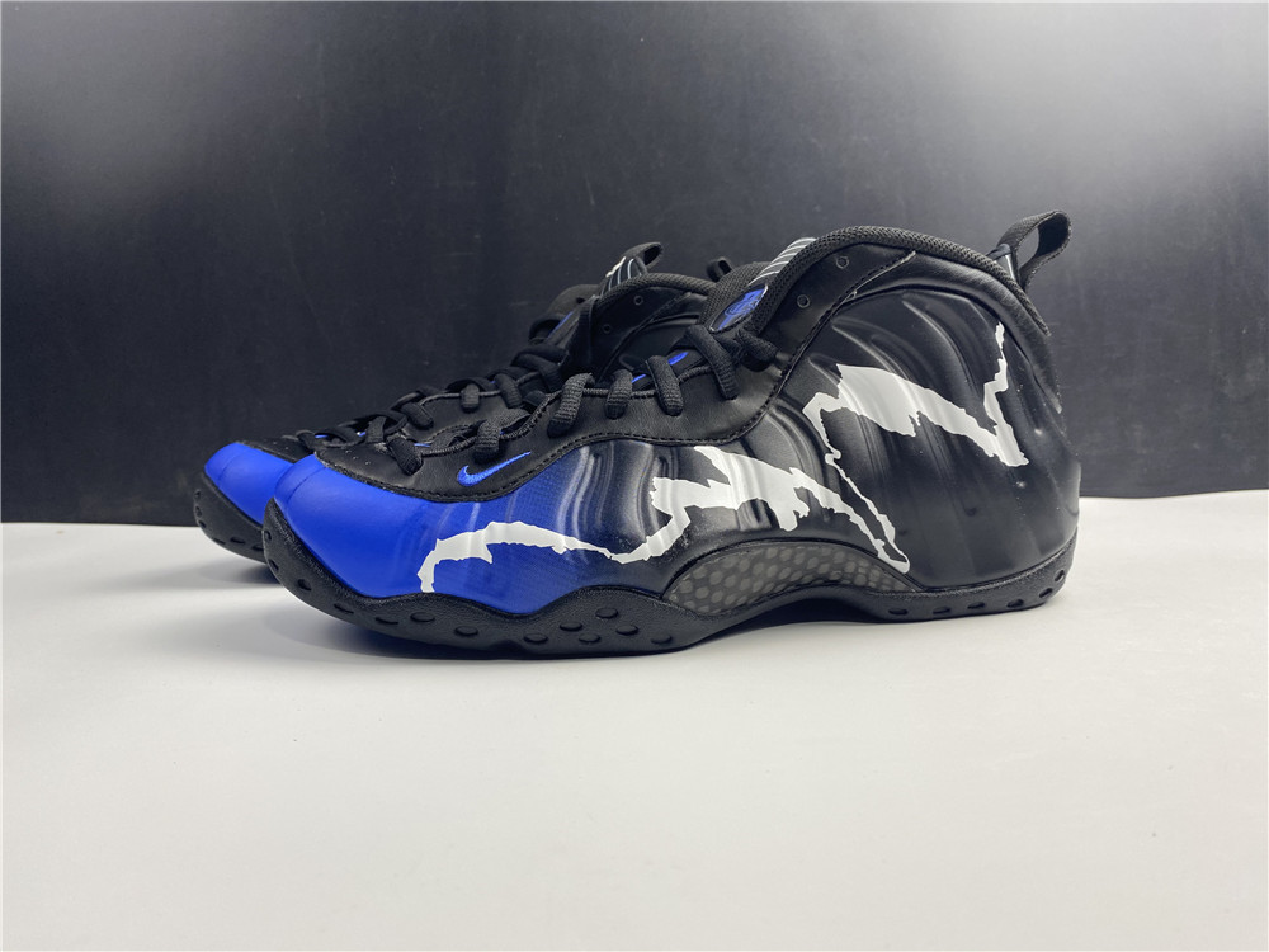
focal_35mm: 26
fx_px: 953
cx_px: 634
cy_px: 476
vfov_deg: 53.1
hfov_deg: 67.3
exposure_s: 1/100
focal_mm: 4.25
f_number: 1.8
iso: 64
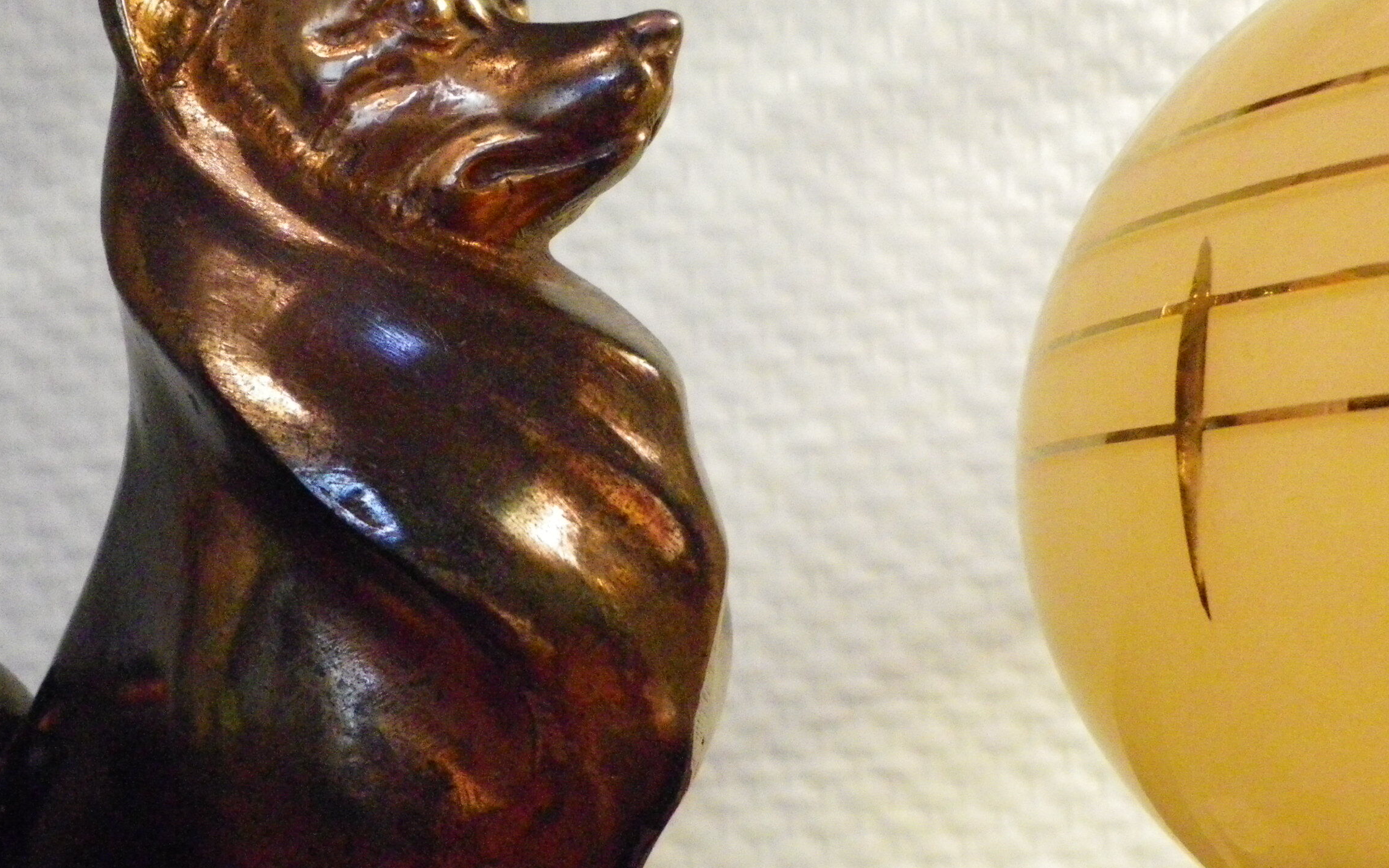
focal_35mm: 52
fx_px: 1968
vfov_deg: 24.8
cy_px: 577
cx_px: 474
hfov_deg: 38.5
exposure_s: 1/60
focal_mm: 4.9
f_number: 2.6
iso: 800
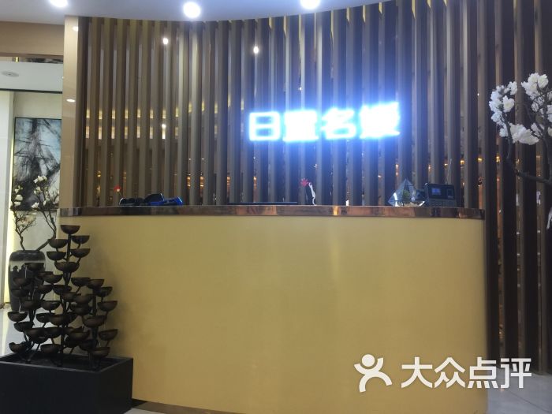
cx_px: 276
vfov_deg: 48.2
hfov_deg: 61.7
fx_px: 462
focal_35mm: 29
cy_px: 207
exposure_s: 1/17
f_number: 2.2
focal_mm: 4.15
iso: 50
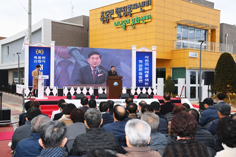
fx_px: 302
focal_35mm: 46
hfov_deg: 42.7
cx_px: 118
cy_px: 78
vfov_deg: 29.2
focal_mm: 46
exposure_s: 1/640
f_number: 6.3
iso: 400
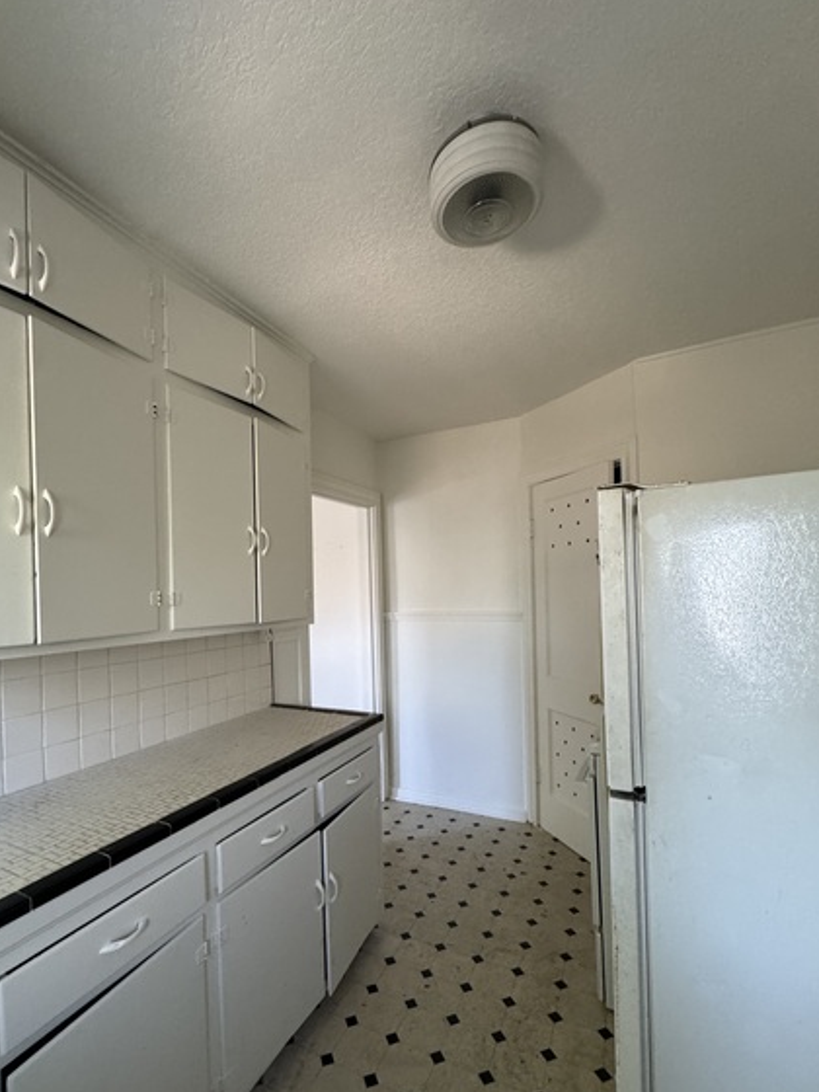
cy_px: 597
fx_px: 505
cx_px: 365
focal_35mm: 16
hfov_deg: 77.8
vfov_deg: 94.2
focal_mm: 2.22
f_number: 2.2
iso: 400
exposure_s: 1/60
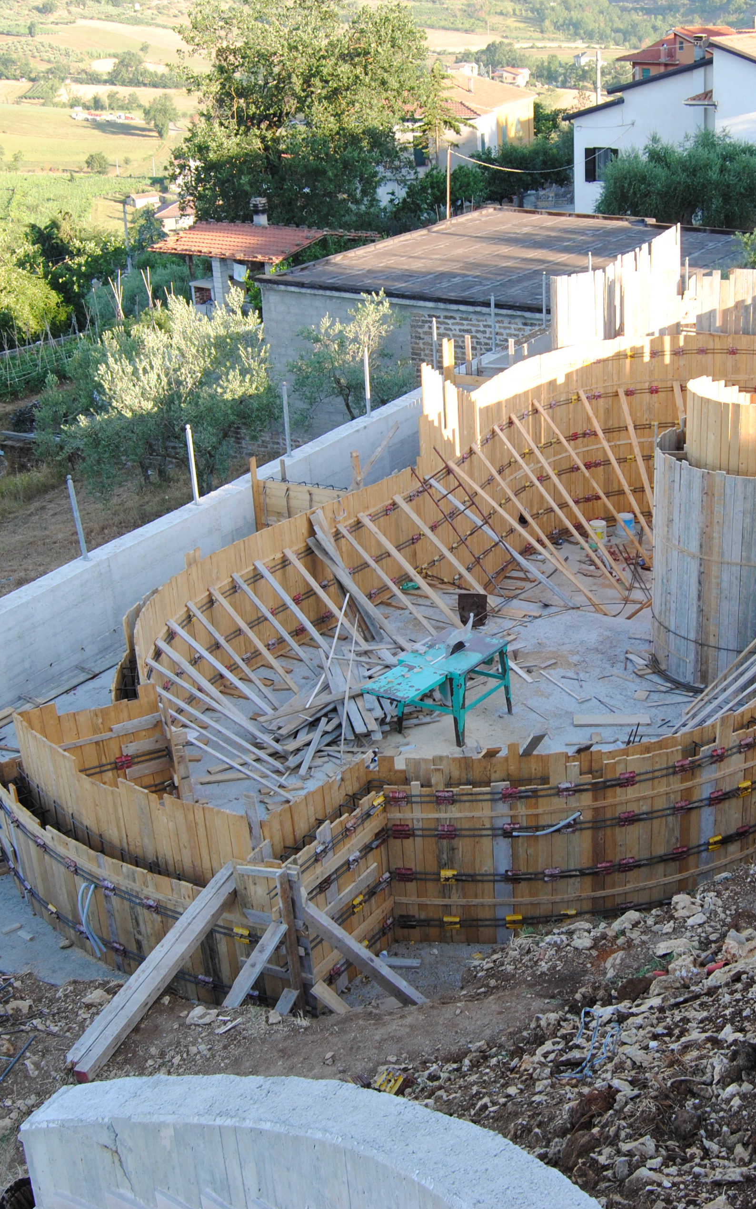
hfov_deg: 30.3
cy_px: 607
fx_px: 1384
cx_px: 510
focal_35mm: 42
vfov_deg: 47.2
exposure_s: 1/125
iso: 160
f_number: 5.6
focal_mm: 18
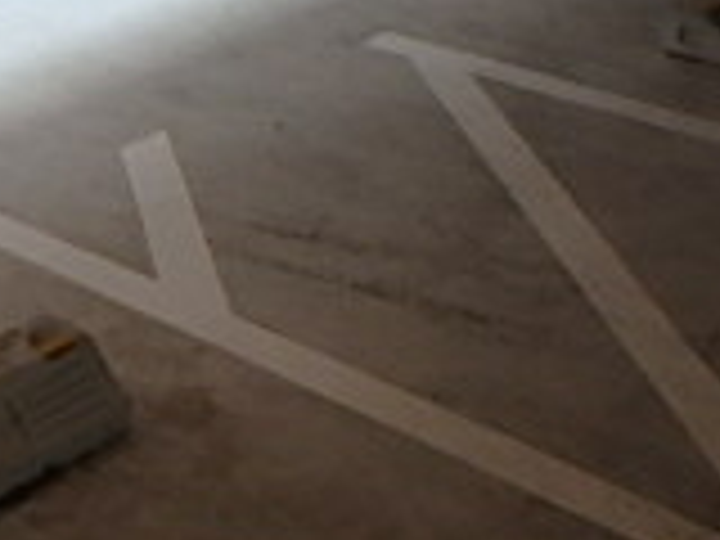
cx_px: -360
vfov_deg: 15.7
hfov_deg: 20.1
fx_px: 1747
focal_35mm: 84
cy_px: -338
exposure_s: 1/60
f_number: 3.5
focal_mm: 3.7
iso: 200
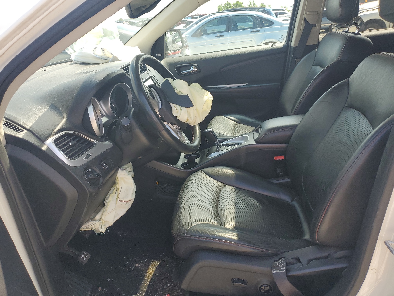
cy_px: 148
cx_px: 197
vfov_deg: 53.1
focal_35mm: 26
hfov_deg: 67.3
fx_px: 296
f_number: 1.5
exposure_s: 1/625
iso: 50
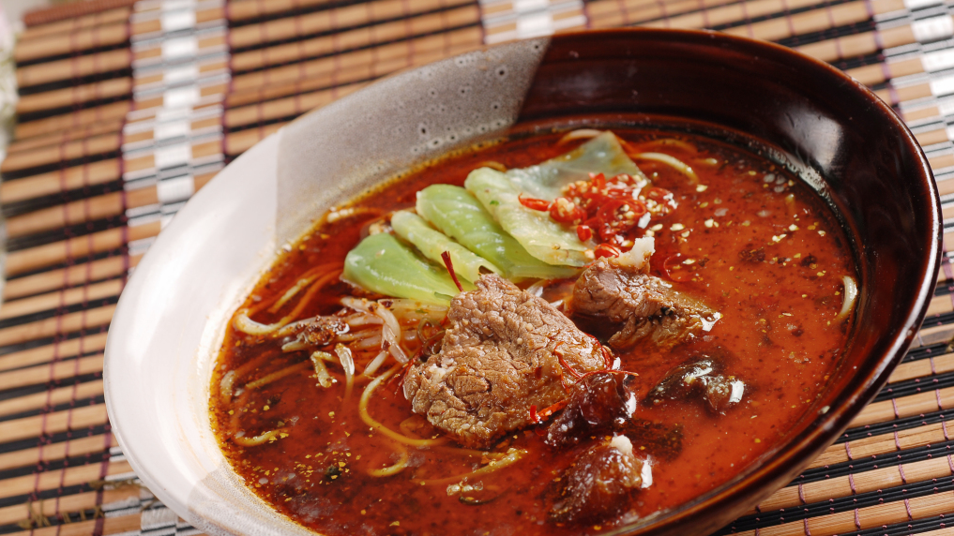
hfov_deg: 22.5
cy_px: 279
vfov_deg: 12.7
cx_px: 476
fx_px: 2403
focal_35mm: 95
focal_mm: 60
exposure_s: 1/160
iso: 100
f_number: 6.3
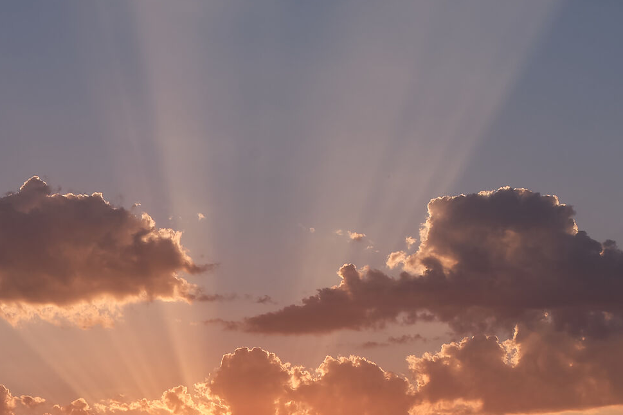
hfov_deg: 17.9
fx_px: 1886
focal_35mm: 109
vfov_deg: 12.4
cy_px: 398
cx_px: -116
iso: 160
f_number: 22
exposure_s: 1/30
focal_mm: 29.3
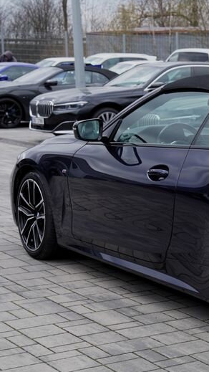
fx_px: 916
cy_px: 220
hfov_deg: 12.4
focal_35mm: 93
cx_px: 315
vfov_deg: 22.9
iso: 100
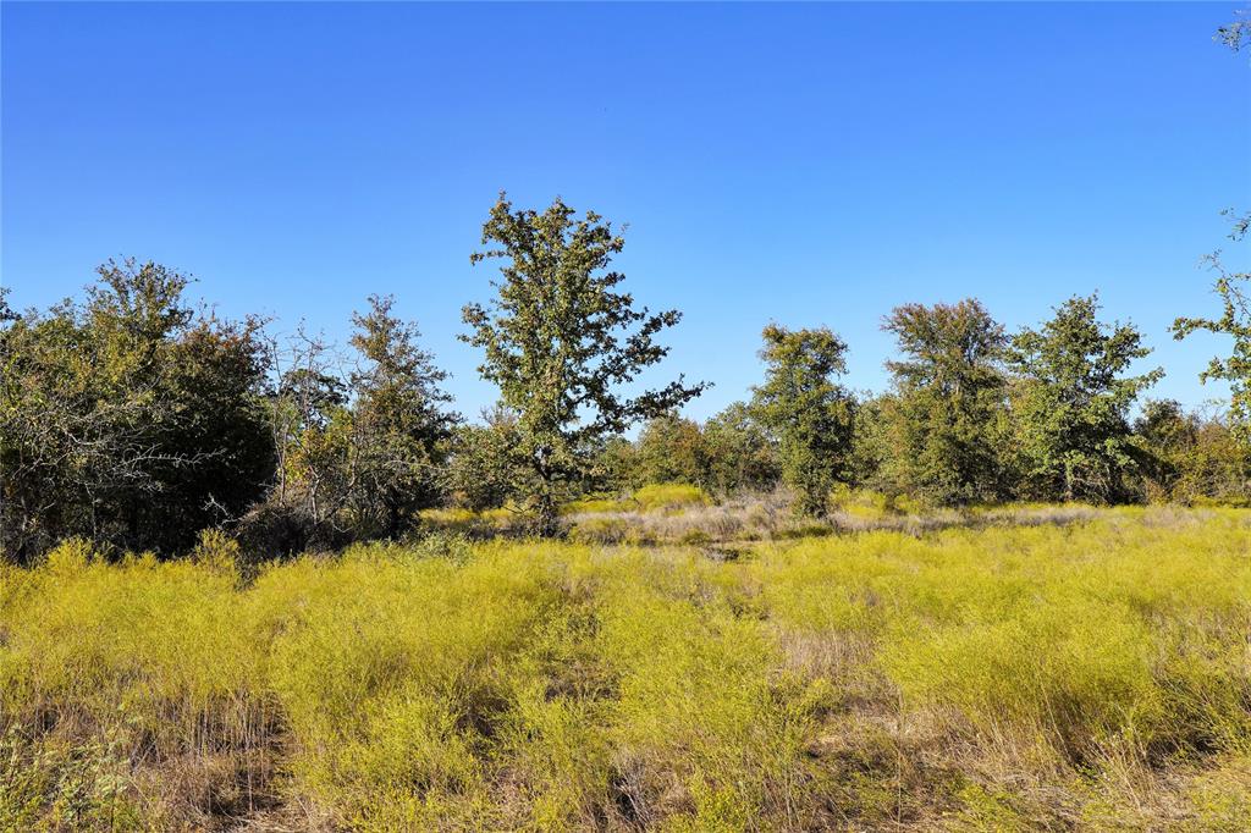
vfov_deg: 39.9
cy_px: 416
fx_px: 1146
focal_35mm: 33
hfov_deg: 57.2
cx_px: 626
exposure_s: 1/160
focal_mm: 22
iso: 100
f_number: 10
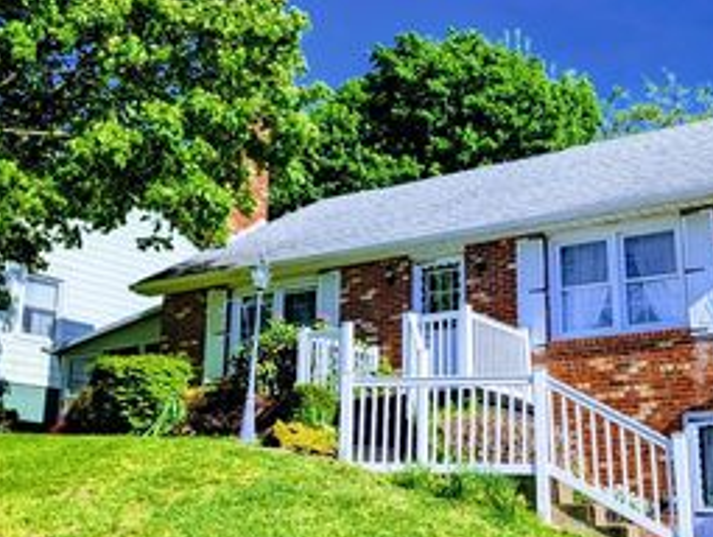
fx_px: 969
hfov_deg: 40.2
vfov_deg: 30.9
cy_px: 255
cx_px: 422
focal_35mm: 47
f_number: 1.68
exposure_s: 1/1672
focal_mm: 6.9
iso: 22
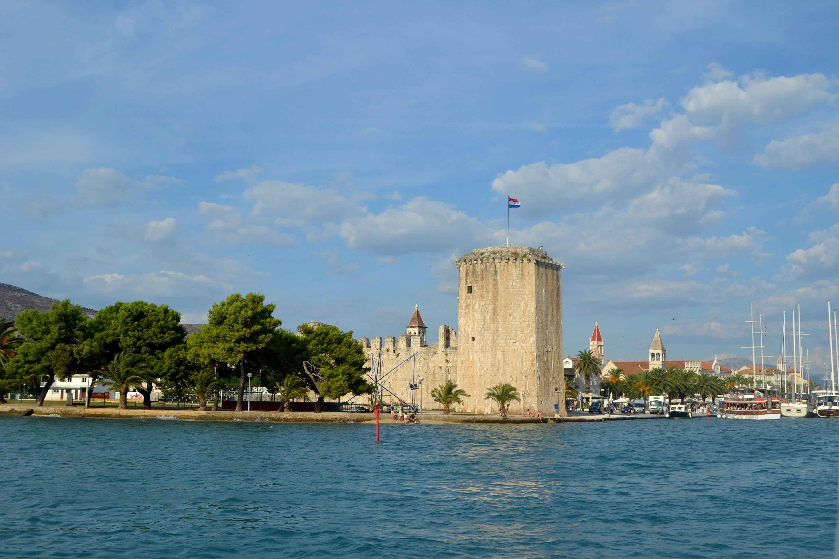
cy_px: 280
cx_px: 420
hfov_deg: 53.1
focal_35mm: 36
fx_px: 839
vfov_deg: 36.9
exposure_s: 1/200
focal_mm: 24
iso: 100
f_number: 7.1
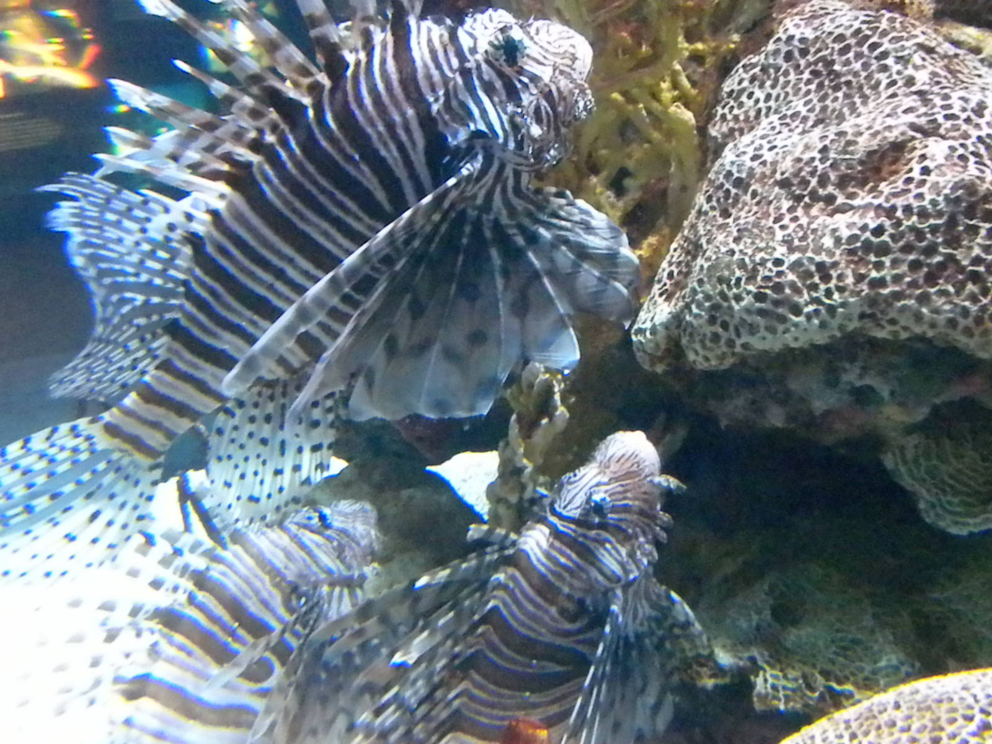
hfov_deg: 50.1
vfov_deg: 38.7
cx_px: 496
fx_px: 1060
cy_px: 372
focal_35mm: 37
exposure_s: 1/38.6
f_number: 3.5
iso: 3200
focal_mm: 6.6
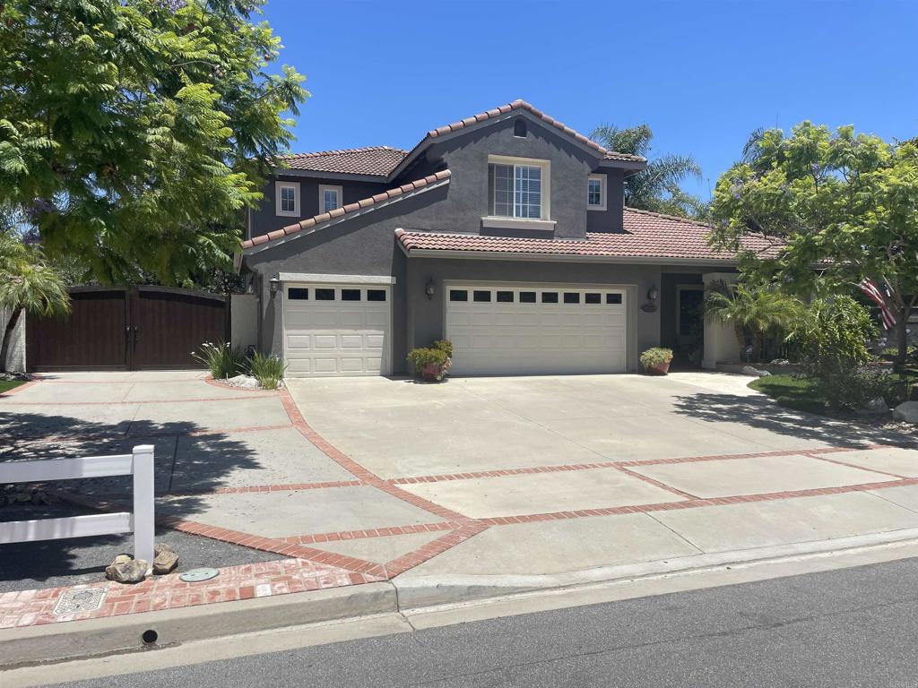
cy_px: 344
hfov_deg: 67.3
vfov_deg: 53.1
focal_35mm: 26
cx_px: 459
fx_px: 690
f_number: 1.6
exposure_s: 1/4651
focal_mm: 4.2
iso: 32
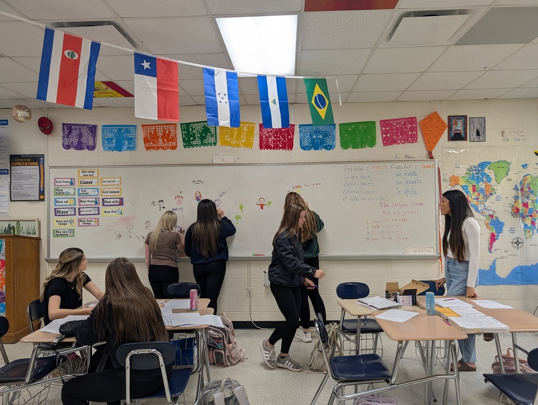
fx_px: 374
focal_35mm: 24
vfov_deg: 56.9
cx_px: 269
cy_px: 202
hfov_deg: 71.5
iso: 39
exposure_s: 1/120
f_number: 1.68
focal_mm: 6.9
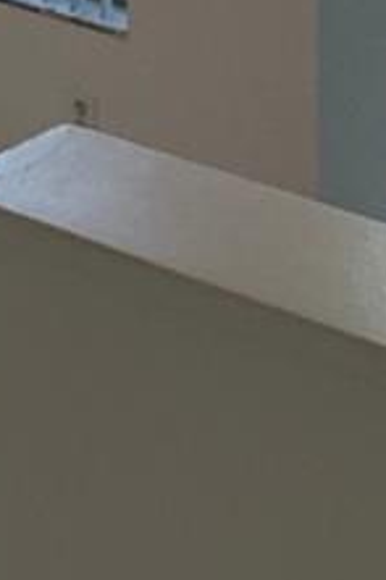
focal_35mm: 147
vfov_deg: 11.5
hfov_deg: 9.1
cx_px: -155
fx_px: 2368
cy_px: -827
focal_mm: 4.25
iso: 50
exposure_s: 1/60
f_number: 1.8
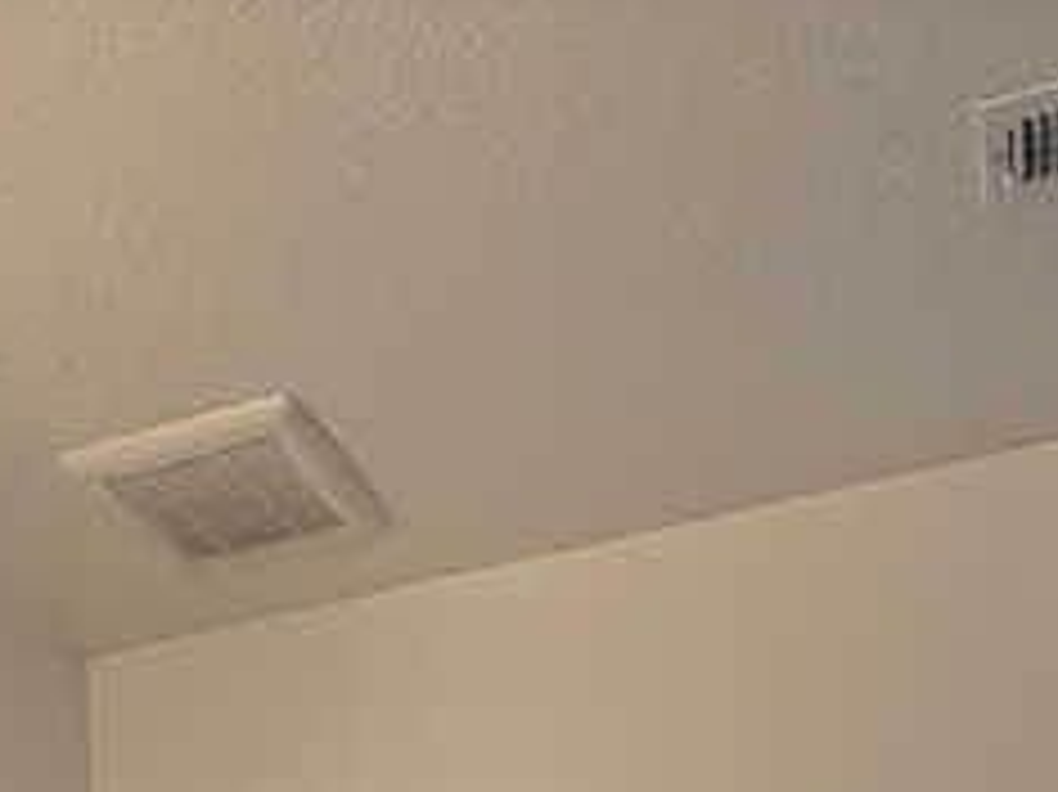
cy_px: 1714
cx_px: 302
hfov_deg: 31.3
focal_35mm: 61
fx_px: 1863
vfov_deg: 16.3
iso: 64
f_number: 2.2
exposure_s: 1/120
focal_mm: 2.22
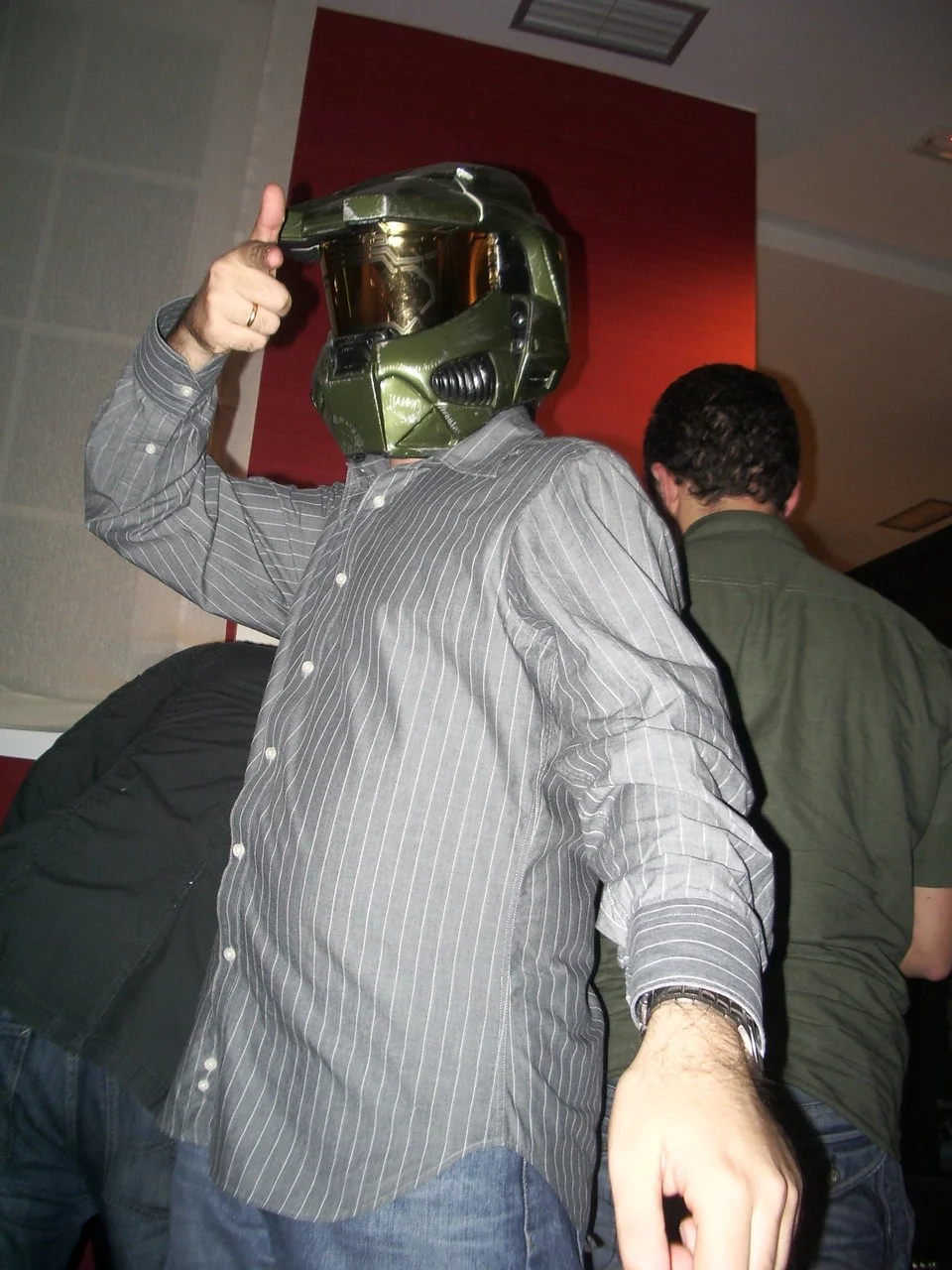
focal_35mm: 35
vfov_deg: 52.6
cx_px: 476
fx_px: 1283
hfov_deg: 40.7
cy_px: 635
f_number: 2.6
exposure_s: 1/40
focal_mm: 5.8
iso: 100
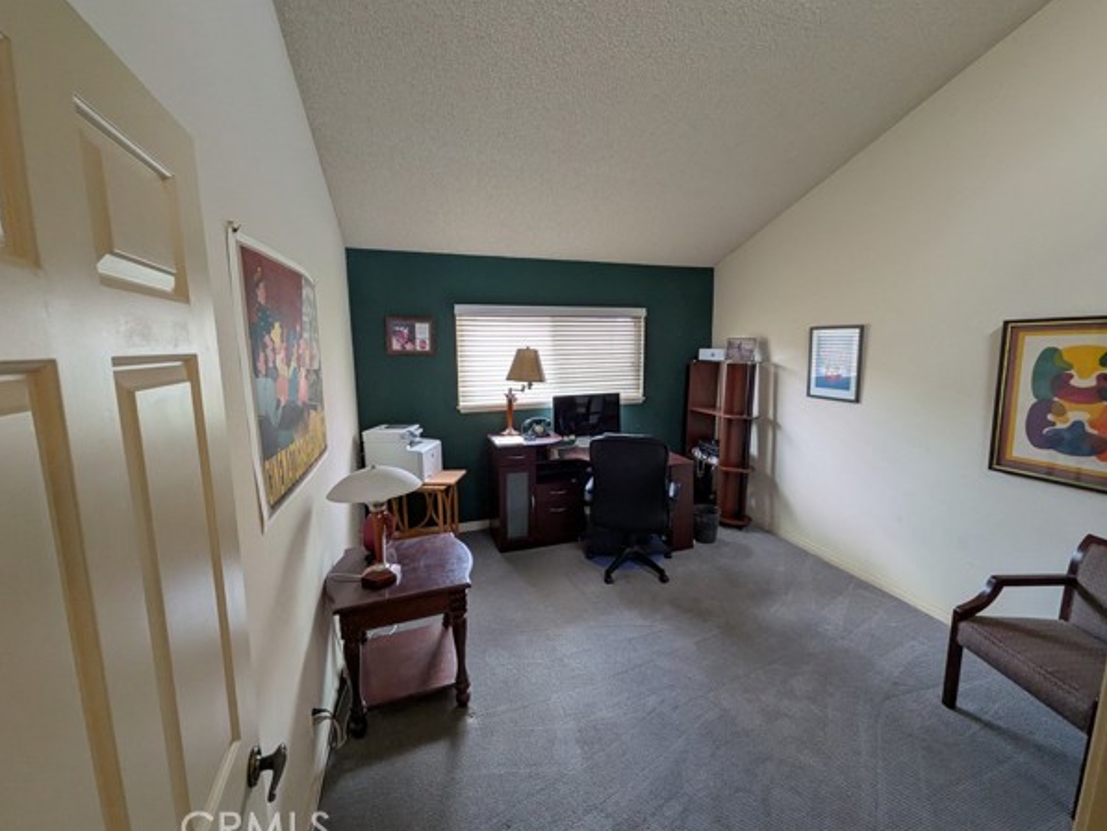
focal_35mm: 15
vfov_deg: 81.8
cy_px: 410
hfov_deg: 98.1
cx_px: 575
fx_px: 480
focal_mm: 1.85
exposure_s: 1/38
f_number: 2.2
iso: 83
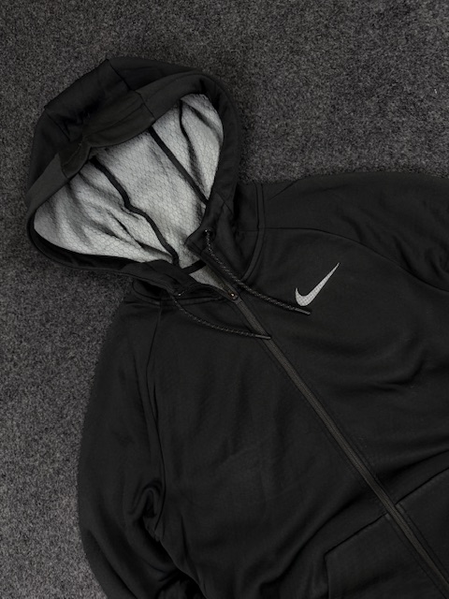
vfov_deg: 71.6
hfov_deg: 56.8
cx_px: 224
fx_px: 415
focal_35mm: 24
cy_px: 300
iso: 200
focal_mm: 6.76
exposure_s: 1/100
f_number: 1.78
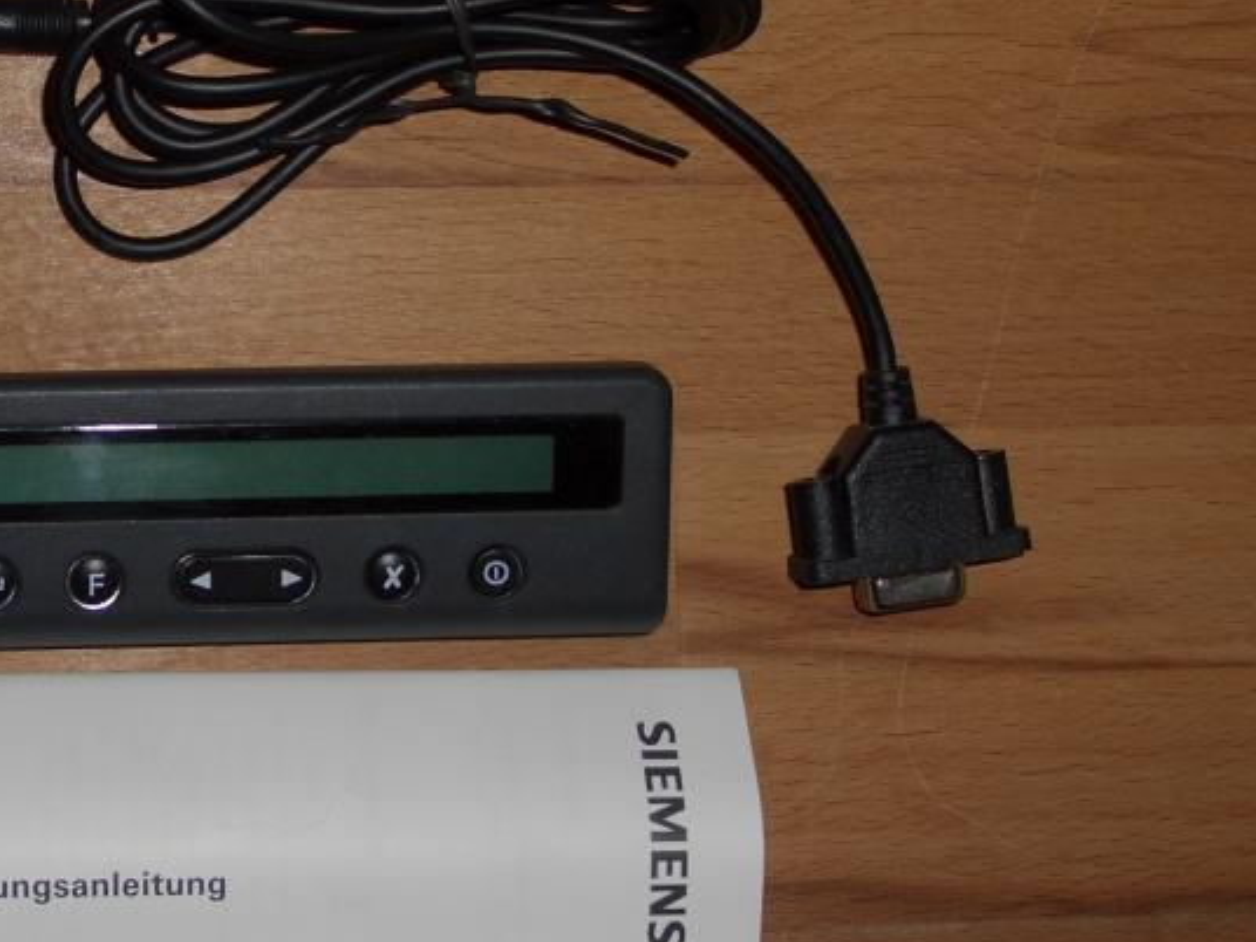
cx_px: 62
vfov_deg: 18.0
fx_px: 2975
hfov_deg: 23.1
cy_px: 425
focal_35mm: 82
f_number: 4.2
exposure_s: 1/60
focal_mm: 9.2
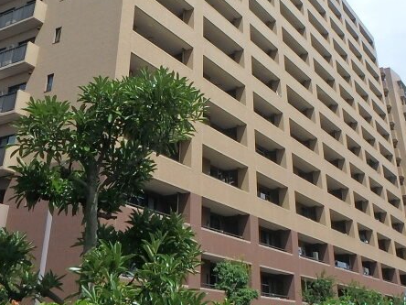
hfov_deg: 42.1
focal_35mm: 45
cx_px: 192
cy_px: 8
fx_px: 528
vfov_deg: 30.2
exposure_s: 1/640
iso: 125
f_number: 6
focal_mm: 3.7
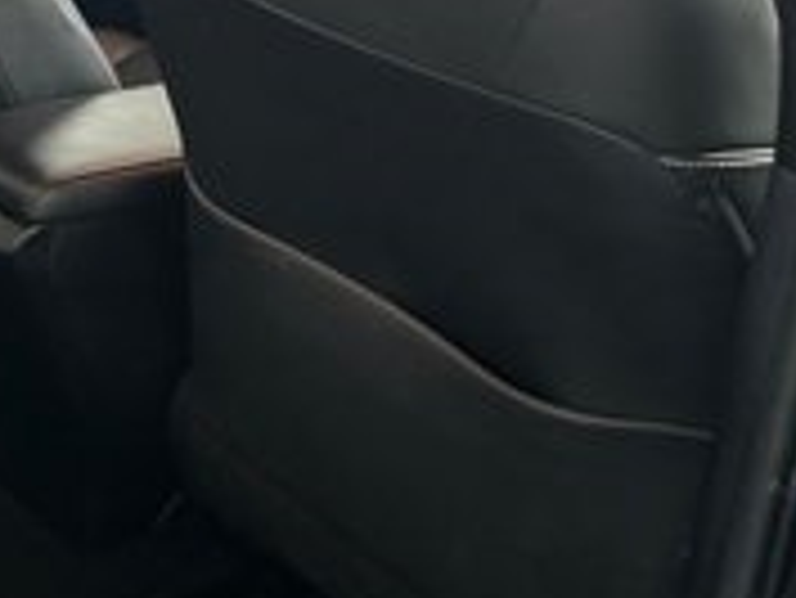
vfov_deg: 17.8
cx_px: -166
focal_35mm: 83
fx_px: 1910
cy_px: 342
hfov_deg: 21.8
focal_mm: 6.3
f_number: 1.7
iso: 1600
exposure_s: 1/40
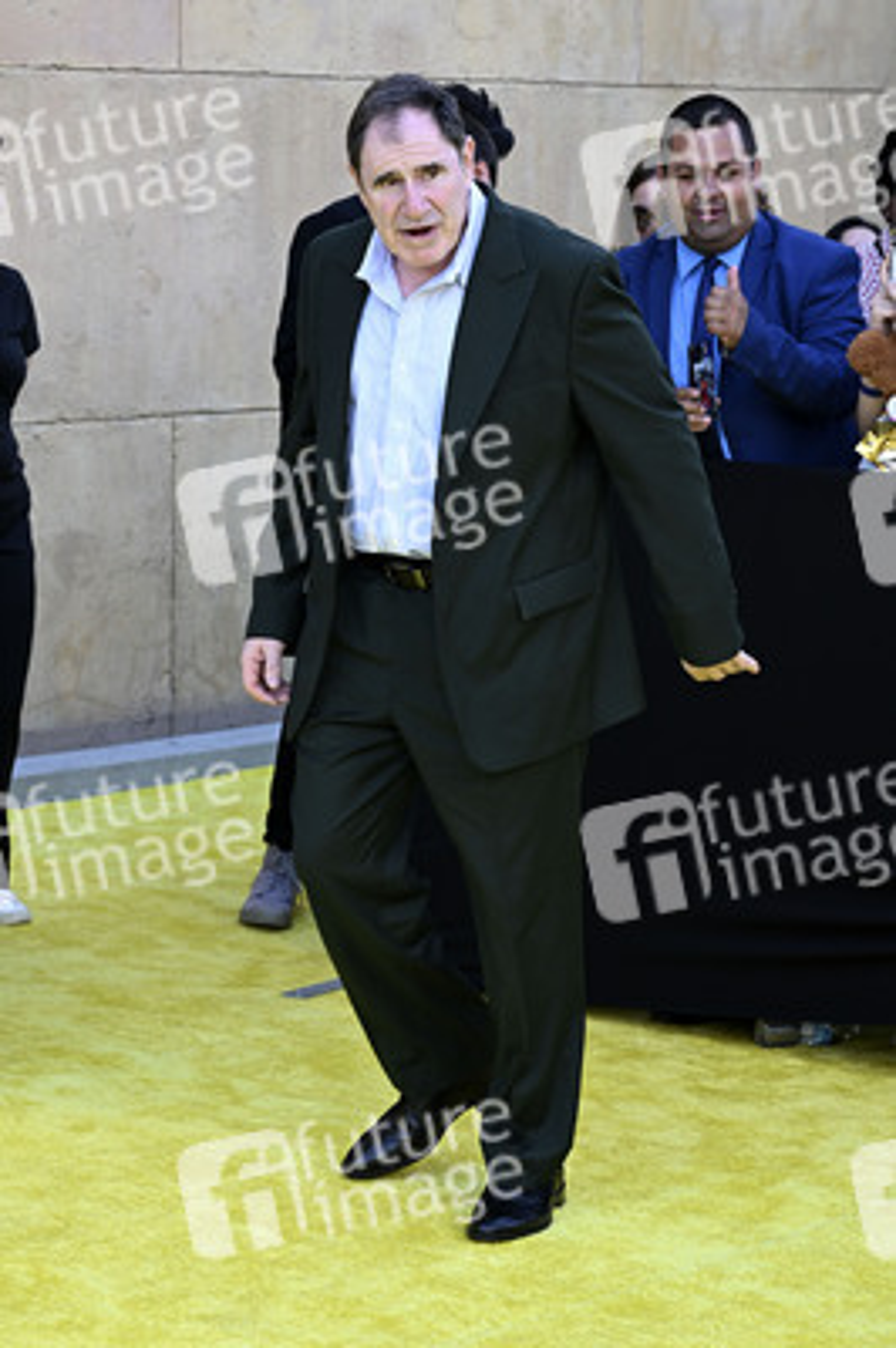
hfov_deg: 15.7
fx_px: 3253
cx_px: 448
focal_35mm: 87
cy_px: 674
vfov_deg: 23.4
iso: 800
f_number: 6.3
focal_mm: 87
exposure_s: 1/200
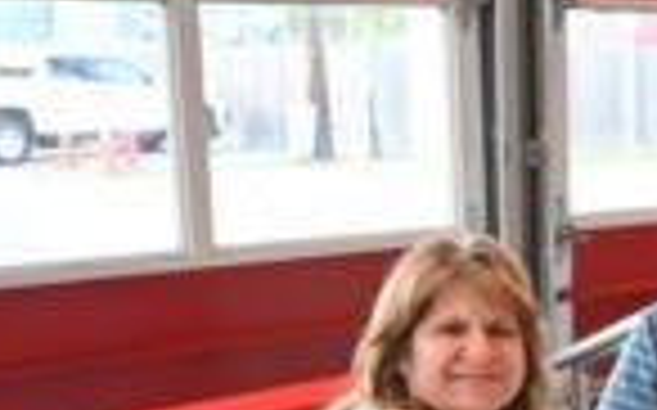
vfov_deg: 15.4
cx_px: 716
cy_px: 345
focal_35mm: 84
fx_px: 1503
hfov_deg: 23.2
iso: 720
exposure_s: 1/125
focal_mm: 24
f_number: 4
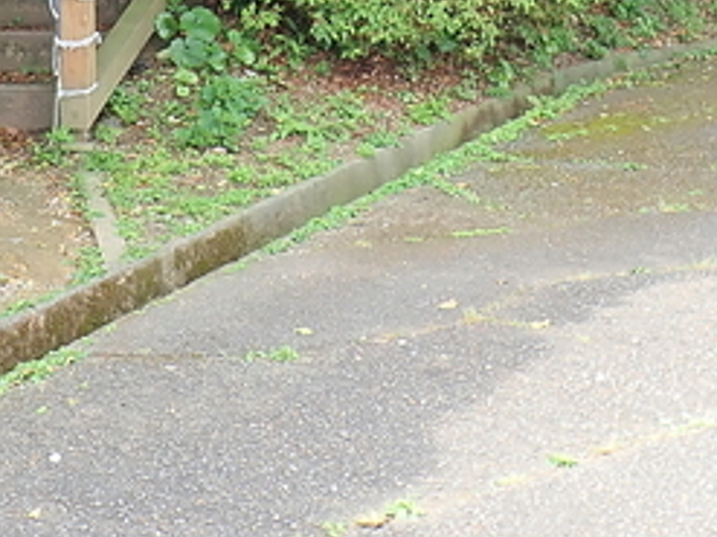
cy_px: -293
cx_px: 247
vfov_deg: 16.4
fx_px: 1677
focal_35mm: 81
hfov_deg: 24.0
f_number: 2.8
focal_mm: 4.5
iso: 100
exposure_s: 1/200
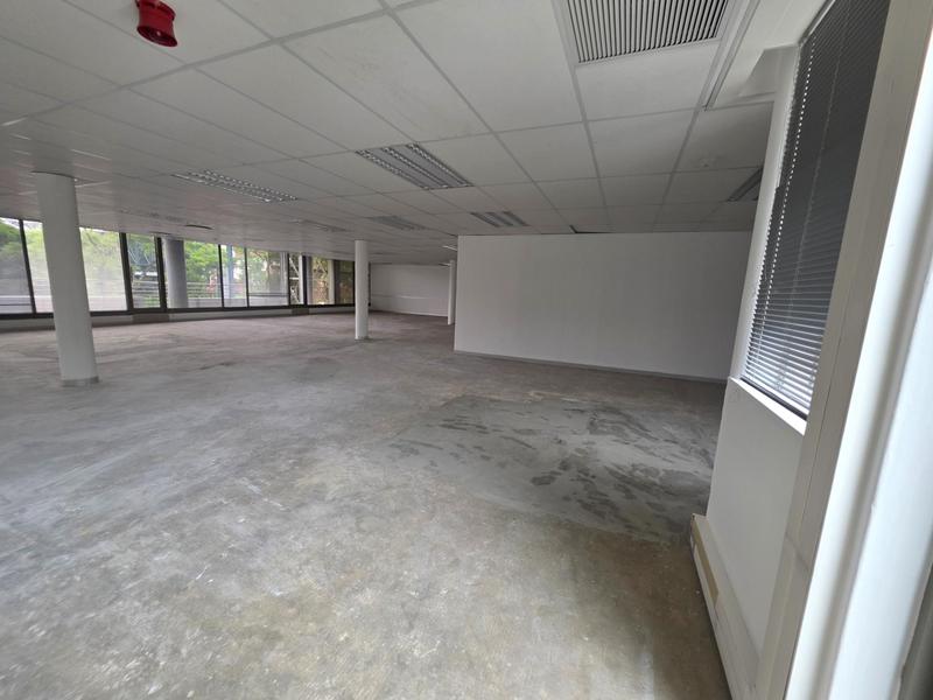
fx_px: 350
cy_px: 350
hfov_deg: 106.2
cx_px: 466
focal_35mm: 13
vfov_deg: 89.9
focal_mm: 2.2
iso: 160
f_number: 1.9
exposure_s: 1/100
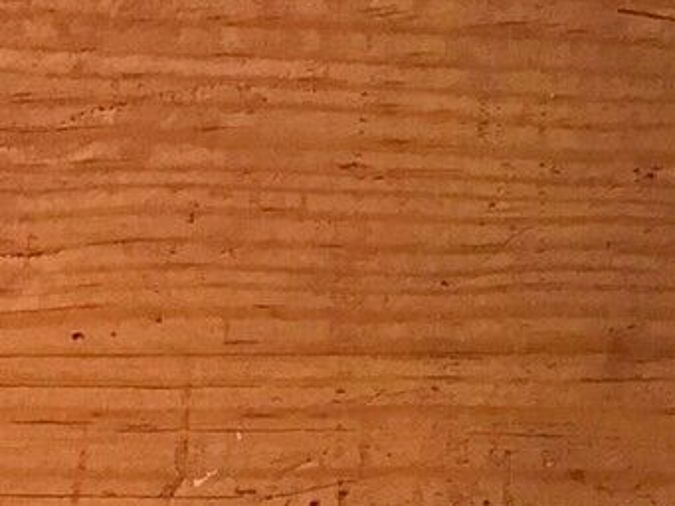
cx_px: -744
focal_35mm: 170
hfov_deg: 10.5
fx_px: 3316
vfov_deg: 8.7
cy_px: 148
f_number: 2.2
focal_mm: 4.15
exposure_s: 1/33
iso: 40
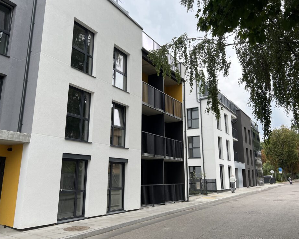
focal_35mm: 28
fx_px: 248
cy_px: 118
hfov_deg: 62.2
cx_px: 150
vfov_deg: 51.5
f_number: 1.5
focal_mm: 5.7
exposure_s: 1/1058
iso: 50
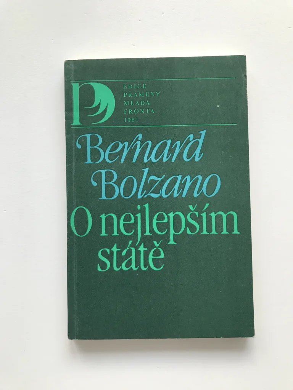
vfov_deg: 63.4
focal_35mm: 28
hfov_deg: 49.7
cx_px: 146
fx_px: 316
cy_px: 195
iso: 32
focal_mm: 3.99
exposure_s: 1/33
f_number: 1.8
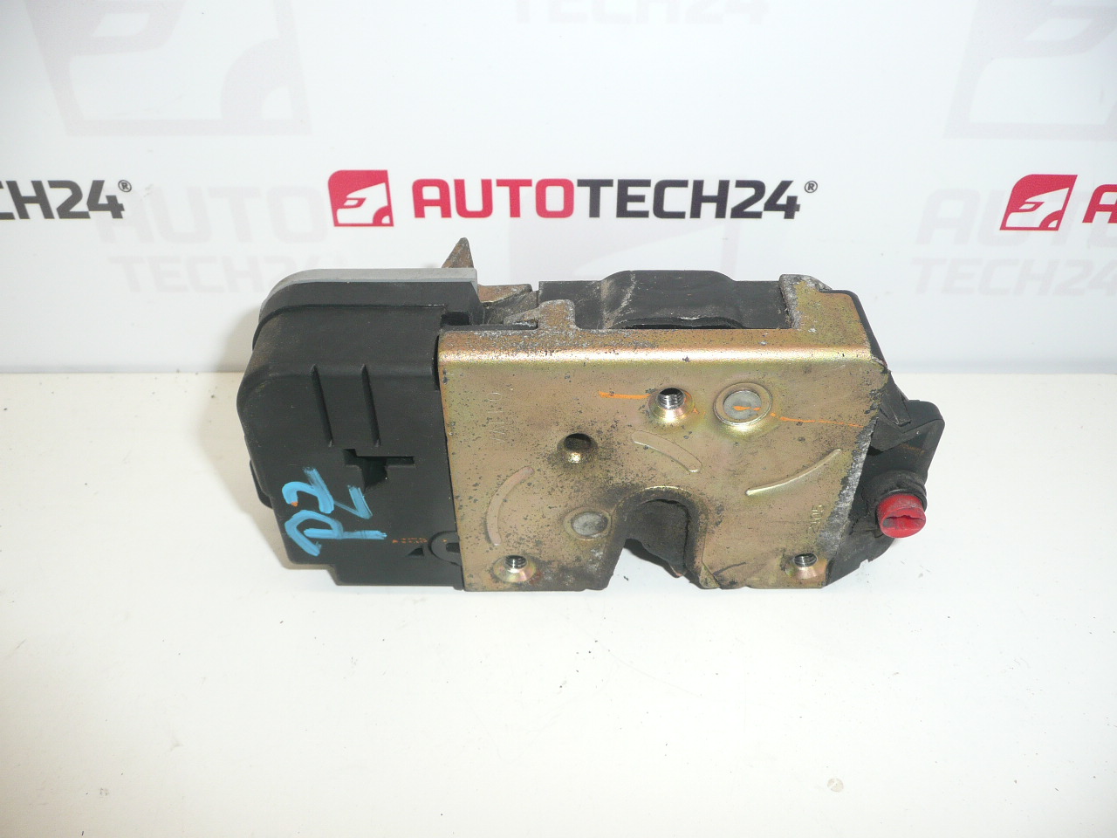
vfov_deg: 49.7
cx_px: 558
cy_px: 419
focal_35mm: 28
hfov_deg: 63.4
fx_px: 904
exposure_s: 1/100
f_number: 3.3
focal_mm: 4.6
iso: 100
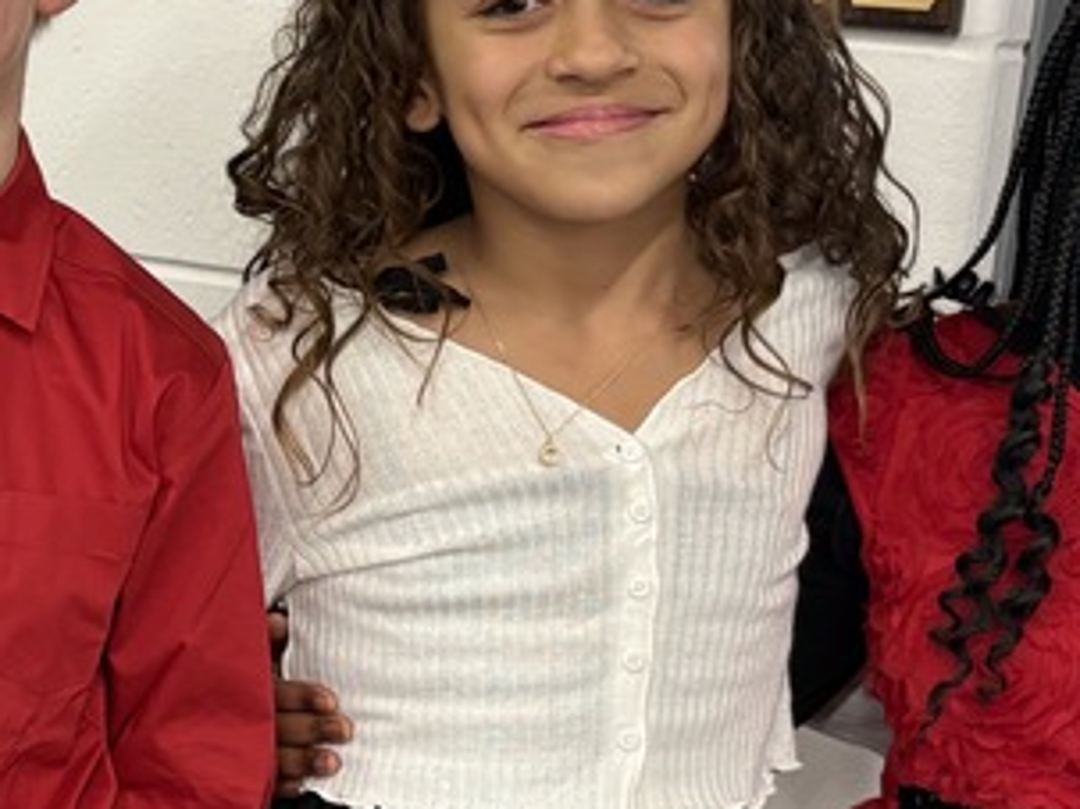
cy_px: 542
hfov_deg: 21.2
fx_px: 2744
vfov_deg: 16.7
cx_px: -86
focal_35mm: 88
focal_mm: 5.96
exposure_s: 1/60
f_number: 1.6
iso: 200
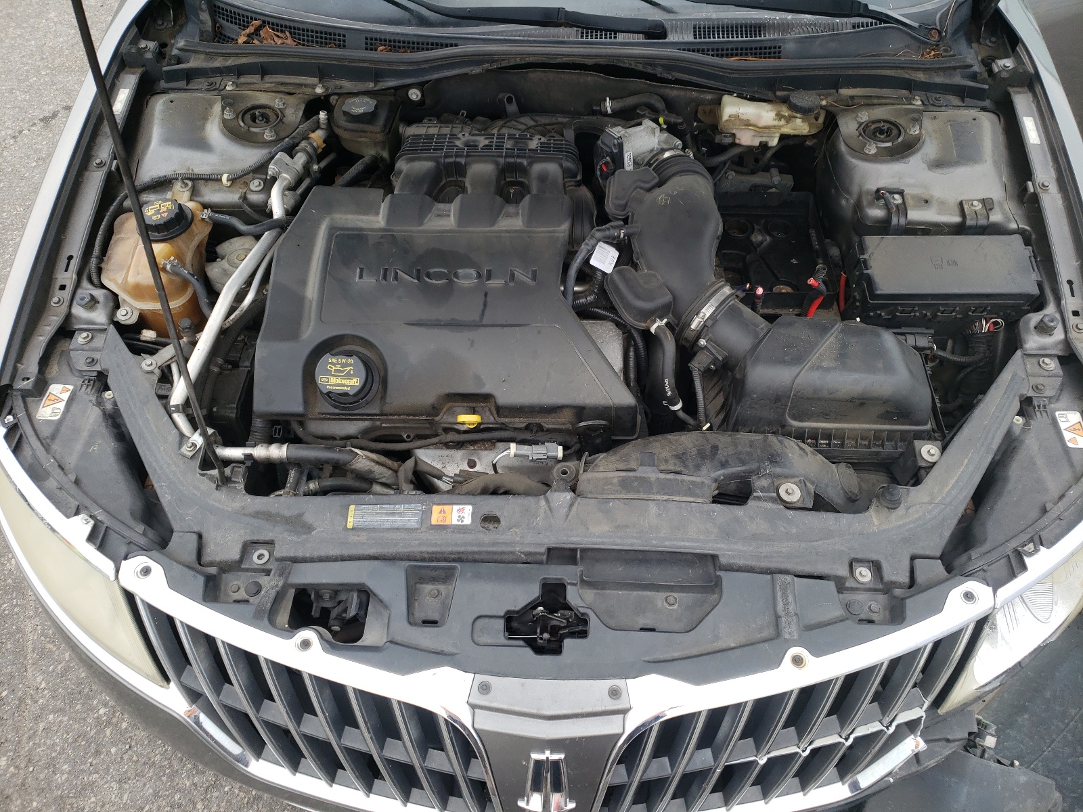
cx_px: 542
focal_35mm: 26
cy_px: 406
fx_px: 813
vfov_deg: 53.1
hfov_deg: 67.3
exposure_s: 1/312
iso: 50
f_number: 1.5
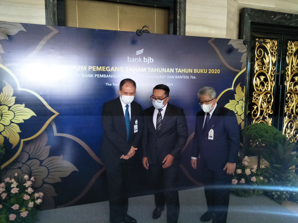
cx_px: 149
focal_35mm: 20
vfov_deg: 66.0
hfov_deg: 81.7
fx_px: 172
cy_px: 112
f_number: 2.2
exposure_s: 1/33
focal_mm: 3.46
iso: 165
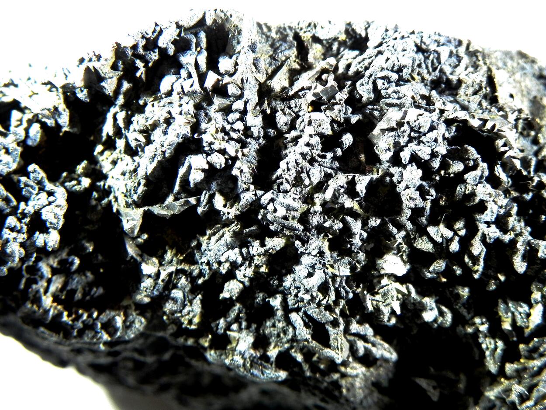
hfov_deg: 20.6
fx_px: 1499
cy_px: 205
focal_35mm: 95
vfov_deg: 15.6
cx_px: 273
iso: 259
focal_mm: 16.9
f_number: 4
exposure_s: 1/29.3
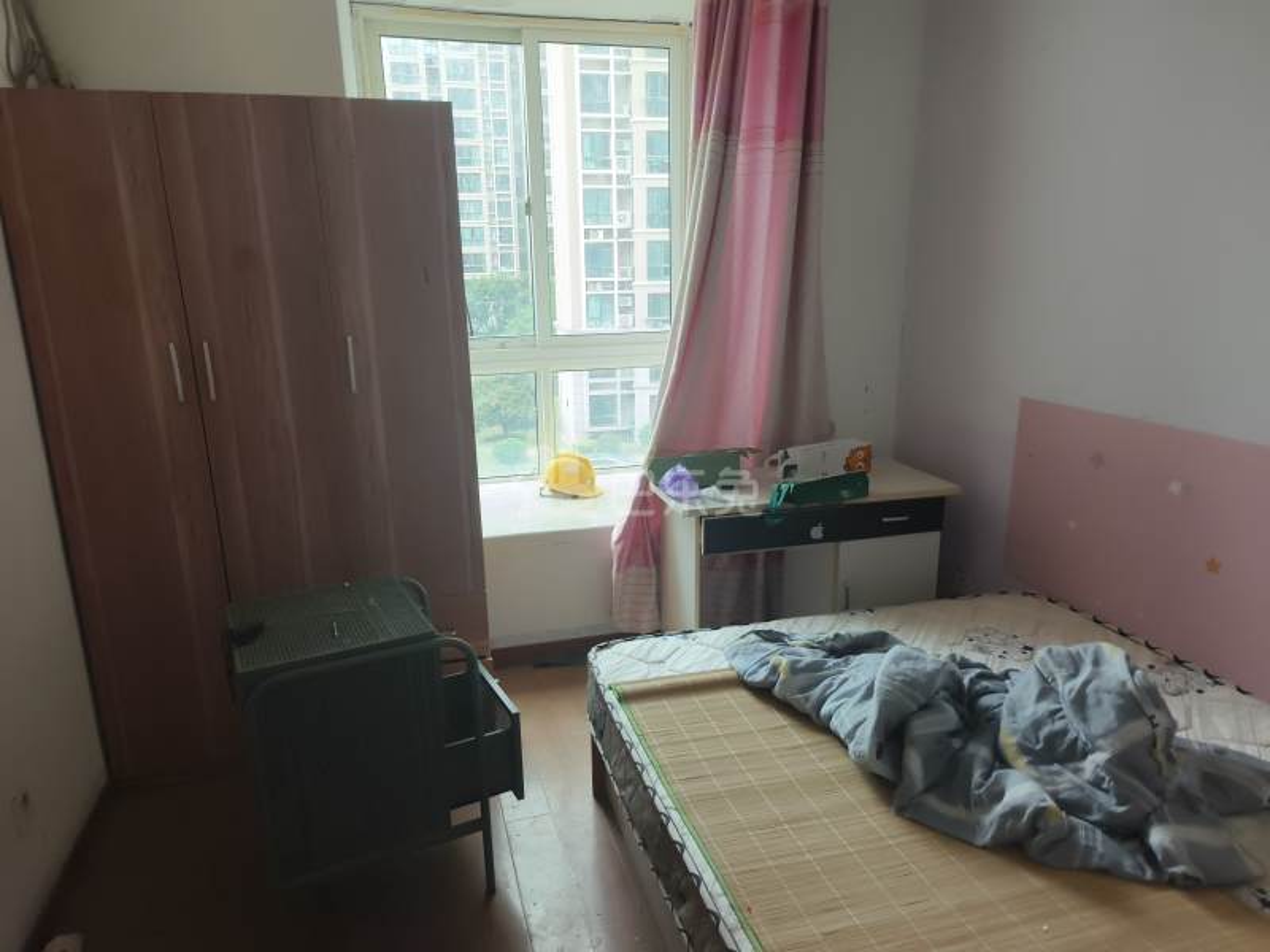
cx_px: 635
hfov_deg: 73.9
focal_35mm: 23
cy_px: 476
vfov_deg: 58.9
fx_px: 844
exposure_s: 1/50
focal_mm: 5.5
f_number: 1.75
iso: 178
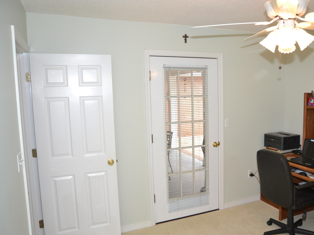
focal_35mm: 28
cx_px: 188
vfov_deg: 49.7
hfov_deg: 62.9
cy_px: 120
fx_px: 254
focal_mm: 16
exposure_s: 1/80
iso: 400
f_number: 4.5
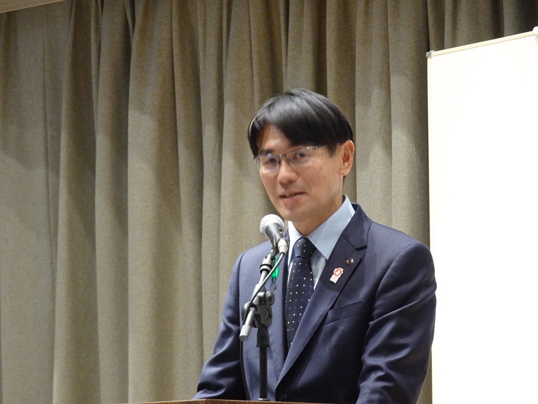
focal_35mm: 232
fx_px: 3606
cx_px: 269
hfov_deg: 8.5
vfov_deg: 6.4
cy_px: 202
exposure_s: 1/13
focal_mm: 37.51
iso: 800
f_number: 6.3
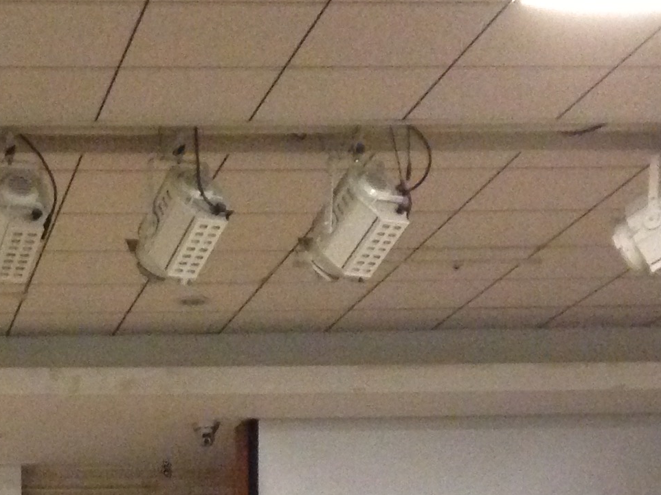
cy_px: 788
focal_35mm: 112
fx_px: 2138
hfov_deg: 17.0
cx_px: -86
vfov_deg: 12.4
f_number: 2.4
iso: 500
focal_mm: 4.12
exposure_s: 1/15
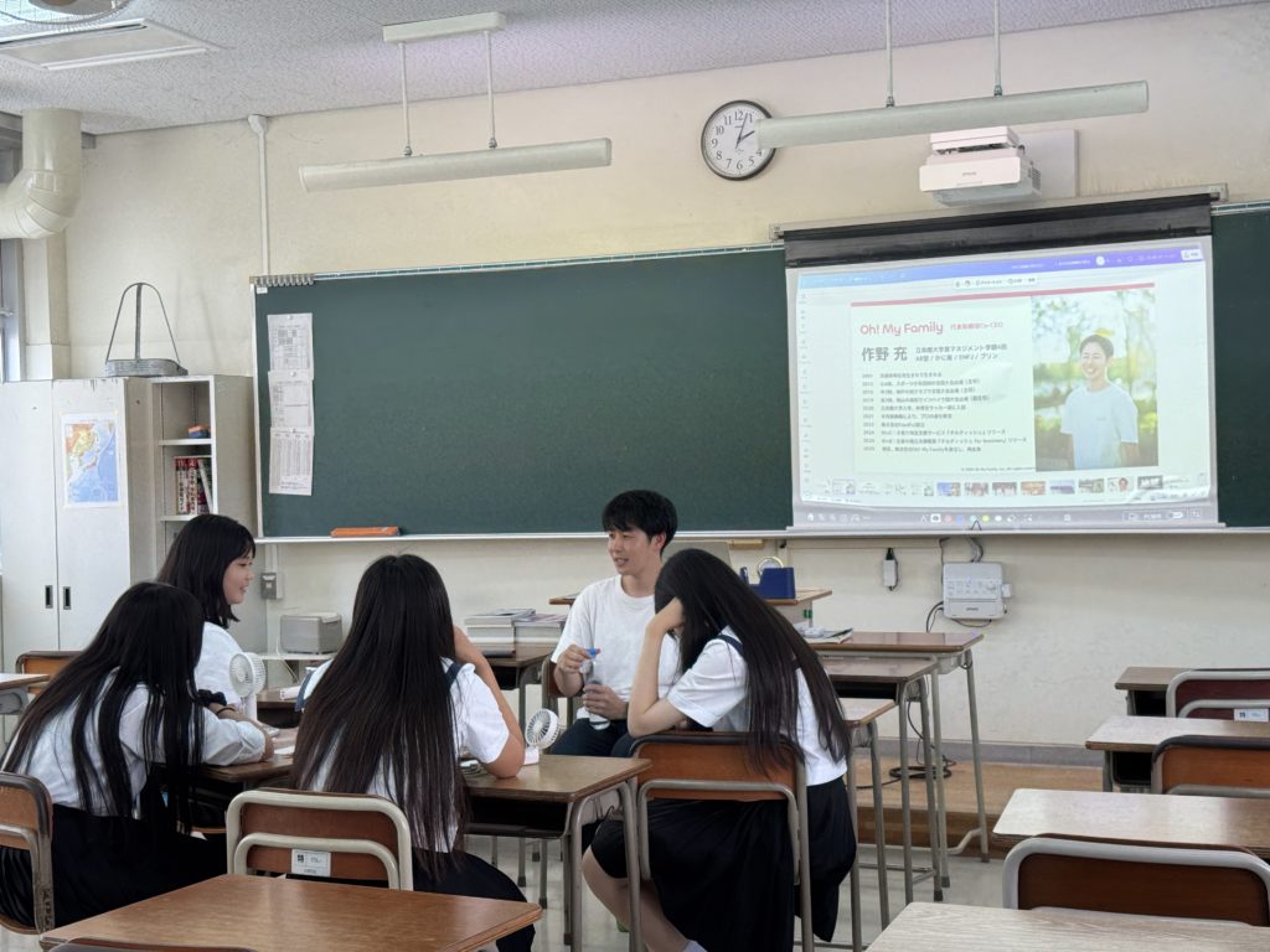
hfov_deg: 39.7
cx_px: 635
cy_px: 476
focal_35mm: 48
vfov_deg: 30.3
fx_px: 1761
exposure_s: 1/214
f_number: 1.78
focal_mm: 6.76
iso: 50
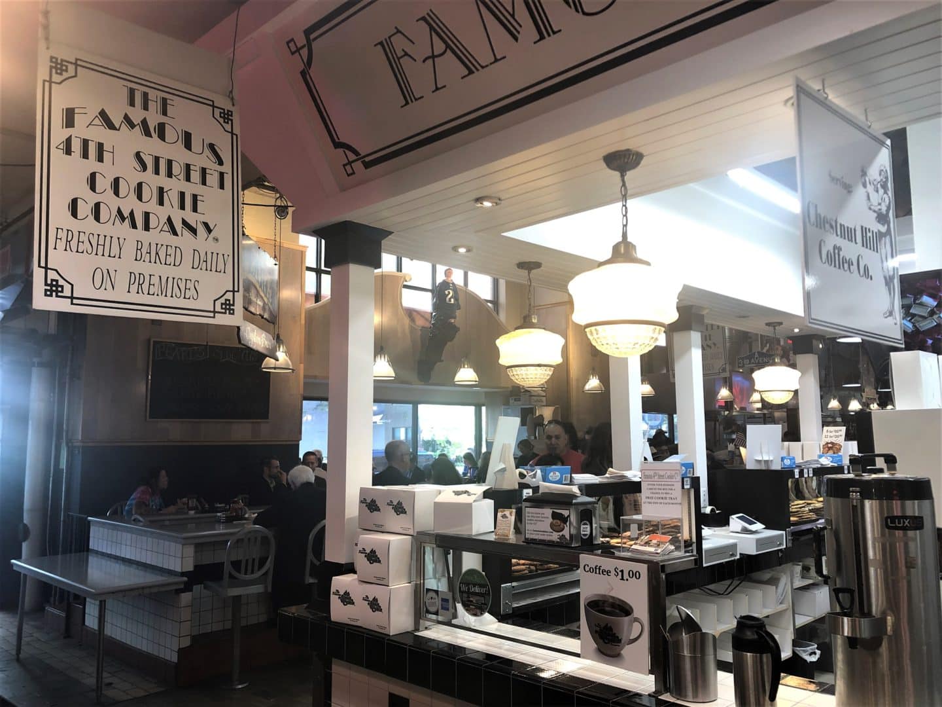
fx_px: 762
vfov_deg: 49.7
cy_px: 354
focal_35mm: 28
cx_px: 471
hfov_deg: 63.4
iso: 25
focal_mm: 3.99
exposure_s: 1/30
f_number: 1.8
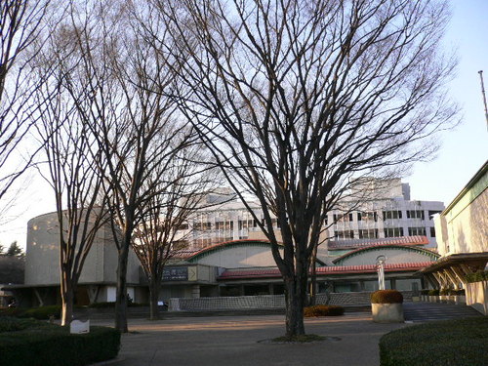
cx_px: 244
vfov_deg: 40.7
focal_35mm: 35
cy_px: 183
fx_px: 493
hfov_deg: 52.6
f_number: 2.8
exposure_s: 1/320
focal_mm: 5.8
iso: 100
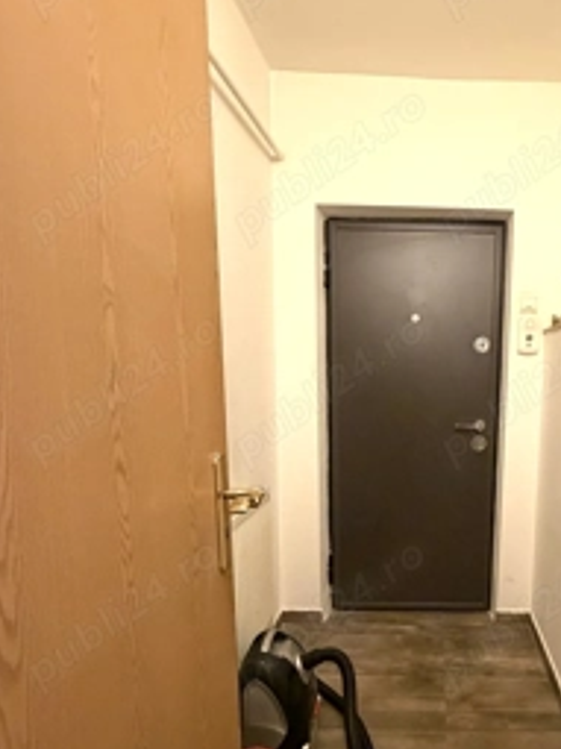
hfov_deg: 57.4
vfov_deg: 75.8
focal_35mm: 22
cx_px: 432
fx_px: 476
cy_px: 438
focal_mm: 2.22
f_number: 2.2
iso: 500
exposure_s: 1/50
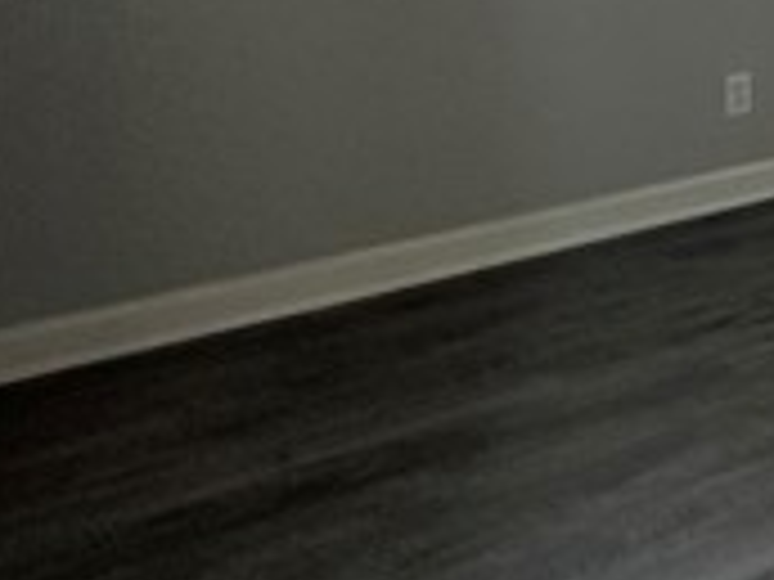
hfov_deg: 25.8
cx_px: 1197
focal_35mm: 52
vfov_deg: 23.4
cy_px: -247
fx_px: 1163
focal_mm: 2.22
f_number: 2.2
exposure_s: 1/60
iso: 160
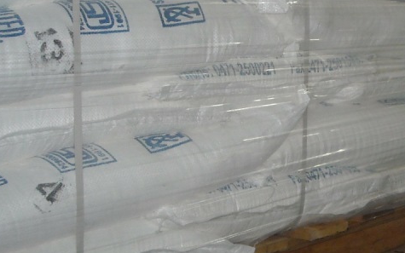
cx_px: 377
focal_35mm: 80
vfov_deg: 16.3
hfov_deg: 24.9
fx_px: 883
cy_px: 108
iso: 200
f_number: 2.8
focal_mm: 5.7
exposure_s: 1/60
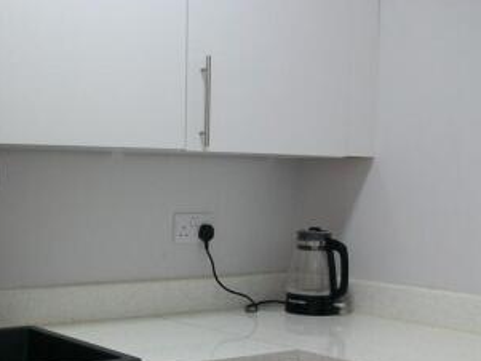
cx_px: 79
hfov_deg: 30.2
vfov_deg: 23.5
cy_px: 258
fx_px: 862
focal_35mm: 62
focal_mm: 5.7
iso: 187
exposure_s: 1/40
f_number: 2.9
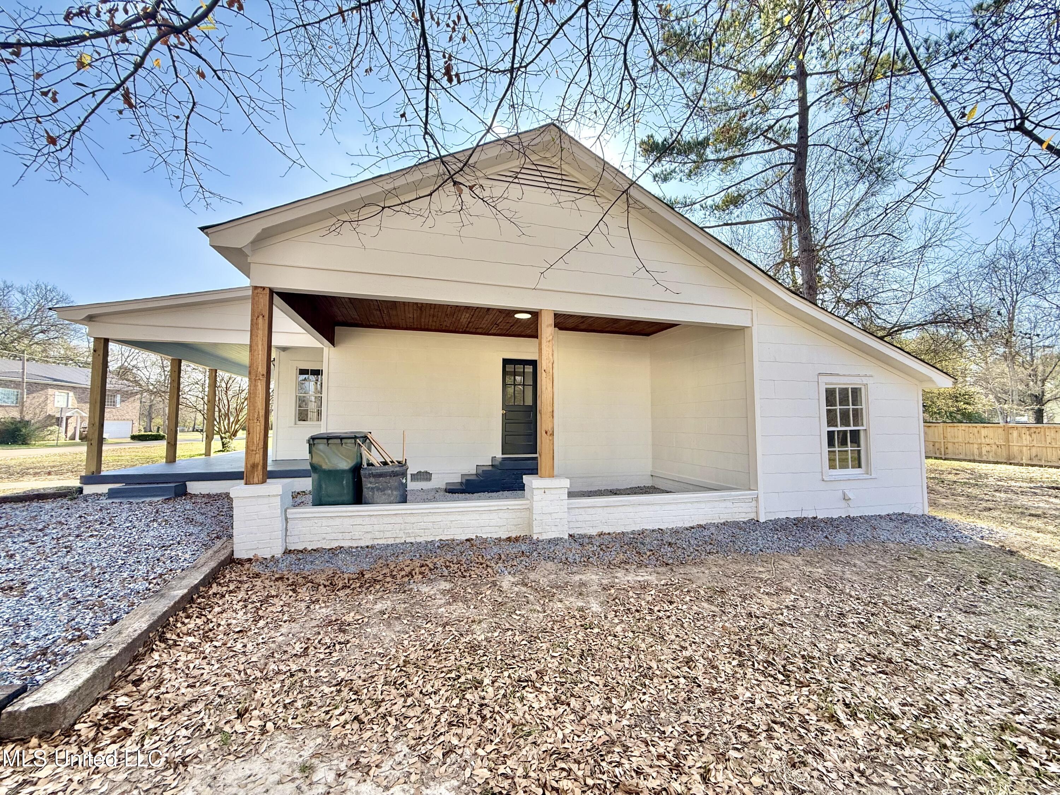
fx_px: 429
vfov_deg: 85.7
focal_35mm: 14
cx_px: 530
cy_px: 398
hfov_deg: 102.1
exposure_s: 1/386
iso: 50
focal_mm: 2.22
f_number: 2.2
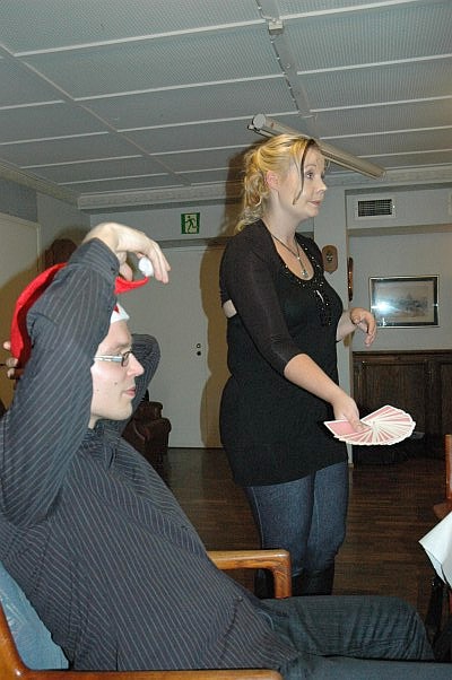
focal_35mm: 36
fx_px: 680
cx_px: 226
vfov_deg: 53.2
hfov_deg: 36.8
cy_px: 340
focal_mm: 24
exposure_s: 1/60
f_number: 5
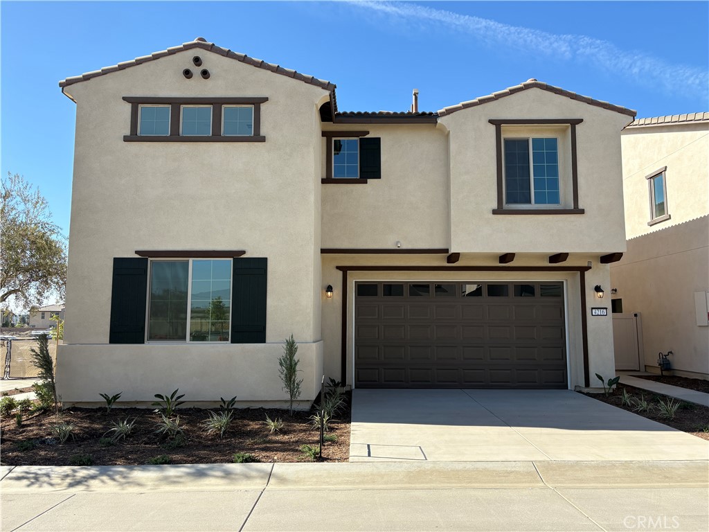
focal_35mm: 26
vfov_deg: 53.1
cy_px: 266
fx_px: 533
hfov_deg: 67.3
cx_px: 354
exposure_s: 1/2283
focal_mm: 5.96
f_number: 1.6
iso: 50
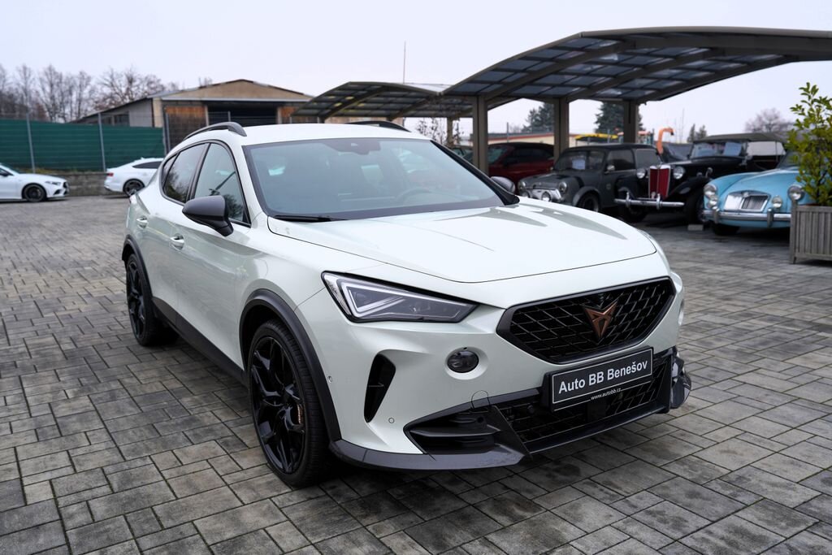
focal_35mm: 31
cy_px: 278
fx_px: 716
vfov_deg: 42.3
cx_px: 416
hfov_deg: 60.3
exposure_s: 1/80
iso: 100
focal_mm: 31
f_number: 4
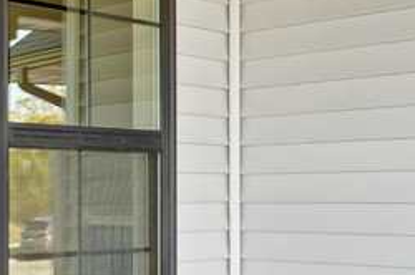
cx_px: 154
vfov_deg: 16.6
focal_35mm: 82
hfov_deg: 24.7
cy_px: 191
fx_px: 944
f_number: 8
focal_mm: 16
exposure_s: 1/100
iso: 400
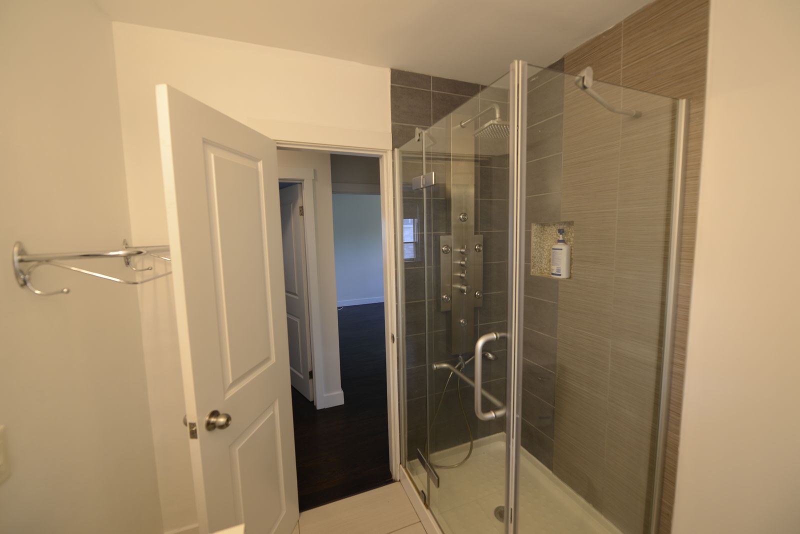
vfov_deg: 81.3
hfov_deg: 104.2
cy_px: 267
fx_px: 311
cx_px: 400
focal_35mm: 14
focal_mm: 14
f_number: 4
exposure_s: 1/60
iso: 450
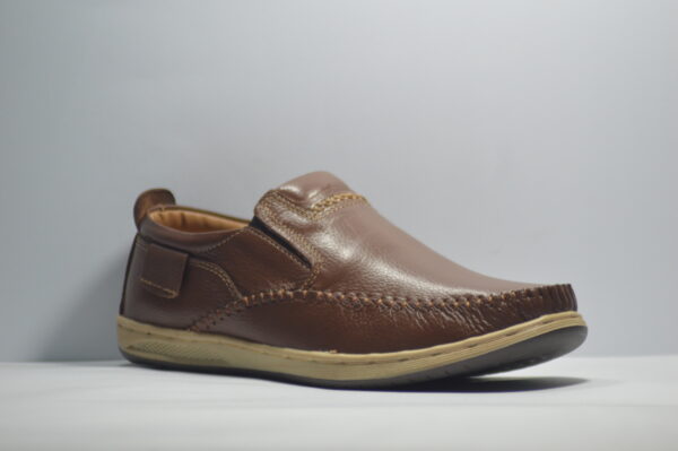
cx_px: 339
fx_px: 3811
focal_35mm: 202
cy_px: 226
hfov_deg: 10.2
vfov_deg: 6.8
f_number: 4.2
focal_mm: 135
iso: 560
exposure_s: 1/125
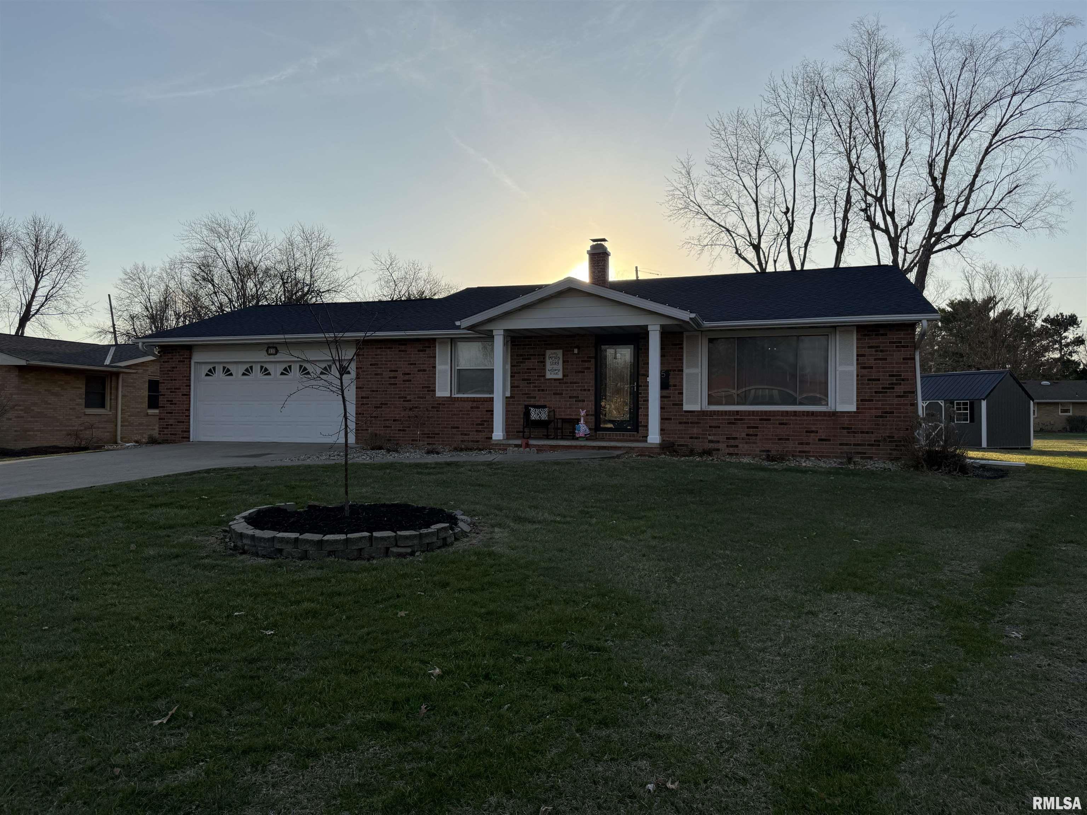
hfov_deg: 71.6
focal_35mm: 24
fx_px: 754
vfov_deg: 56.8
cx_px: 544
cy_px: 408
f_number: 1.78
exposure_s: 1/4673
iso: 80
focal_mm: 6.76
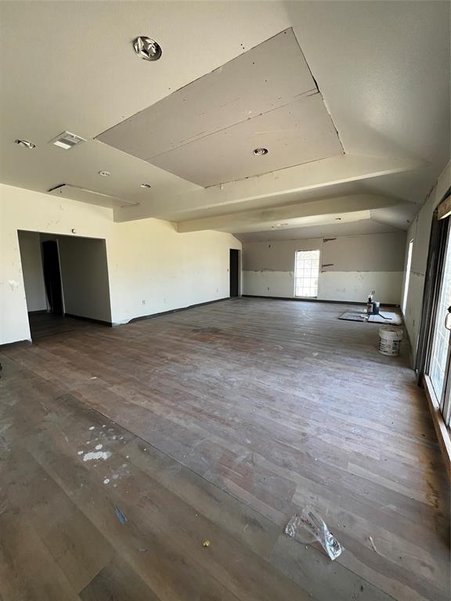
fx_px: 226
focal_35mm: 13
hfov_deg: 89.9
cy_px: 300
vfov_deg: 106.2
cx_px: 226
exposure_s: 1/99
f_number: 1.8
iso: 64
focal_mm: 1.57
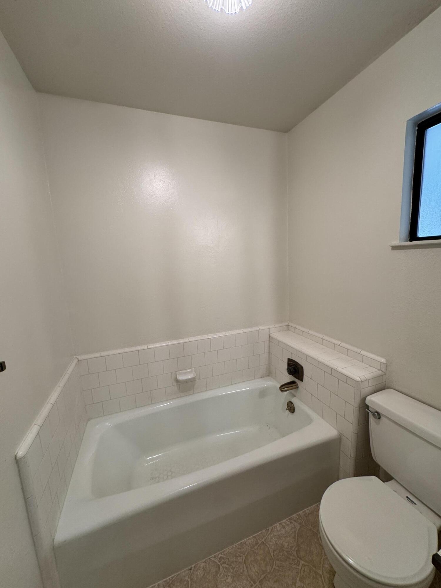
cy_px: 294
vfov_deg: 102.1
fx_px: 238
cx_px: 220
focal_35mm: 14
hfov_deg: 85.7
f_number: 2.2
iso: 200
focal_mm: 2.22
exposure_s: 1/120
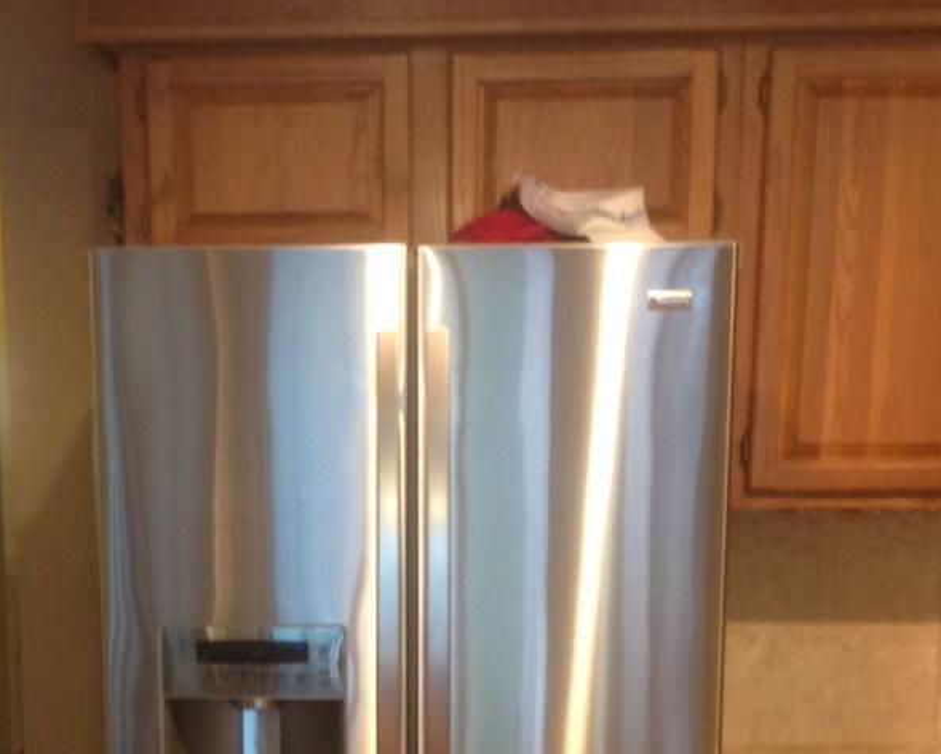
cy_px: 748
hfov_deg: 25.2
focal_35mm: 75
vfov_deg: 19.9
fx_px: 2090
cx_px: 318
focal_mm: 4.28
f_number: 2.4
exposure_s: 1/15
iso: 160
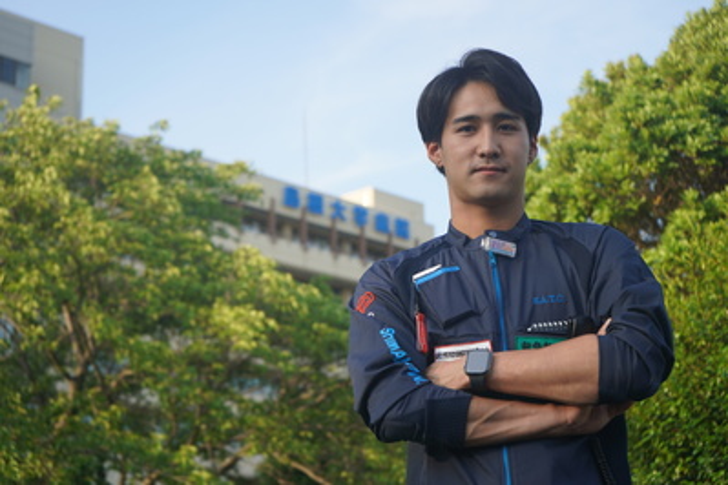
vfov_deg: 20.3
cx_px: 364
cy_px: 242
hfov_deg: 30.1
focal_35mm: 67
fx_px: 1355
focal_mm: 67
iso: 100
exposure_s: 1/160
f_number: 5.6
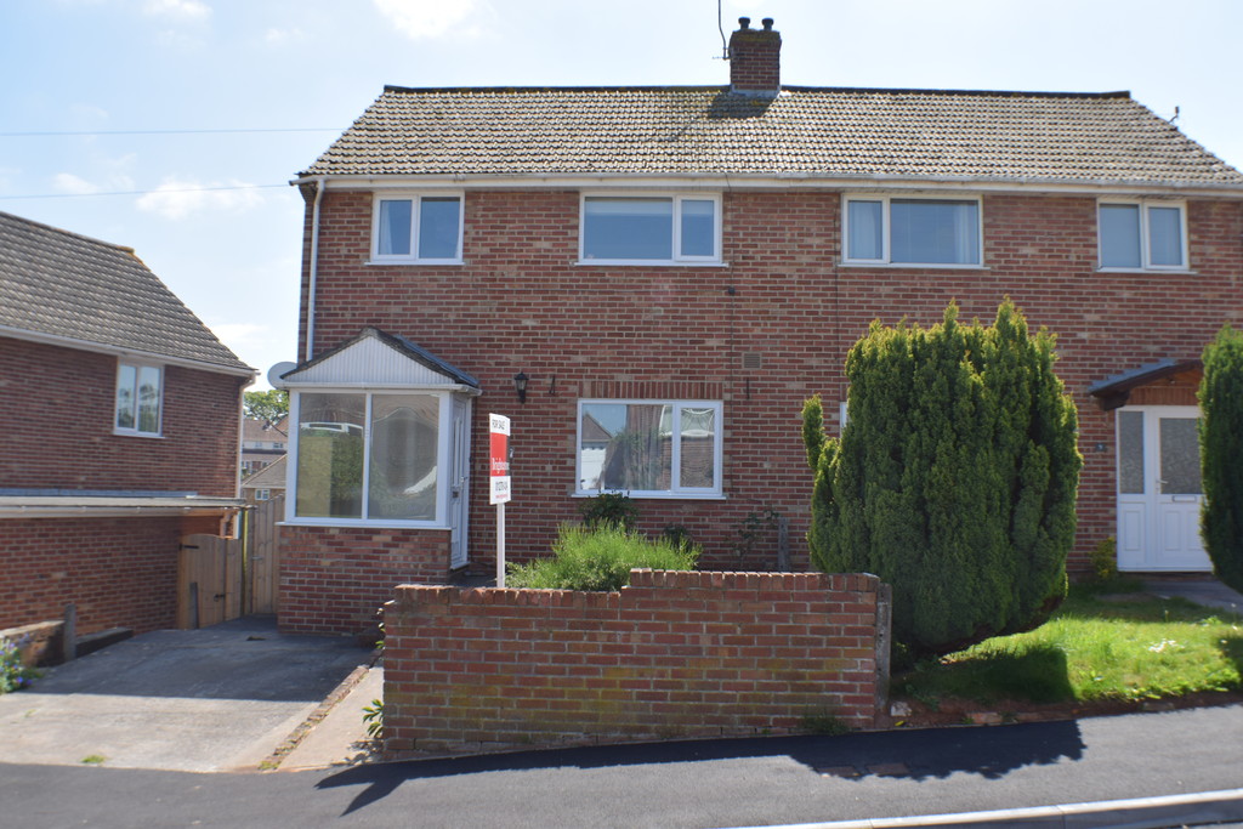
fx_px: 1347
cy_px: 414
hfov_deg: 49.5
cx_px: 622
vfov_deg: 34.2
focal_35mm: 39
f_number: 8
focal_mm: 26
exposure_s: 1/200
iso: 100
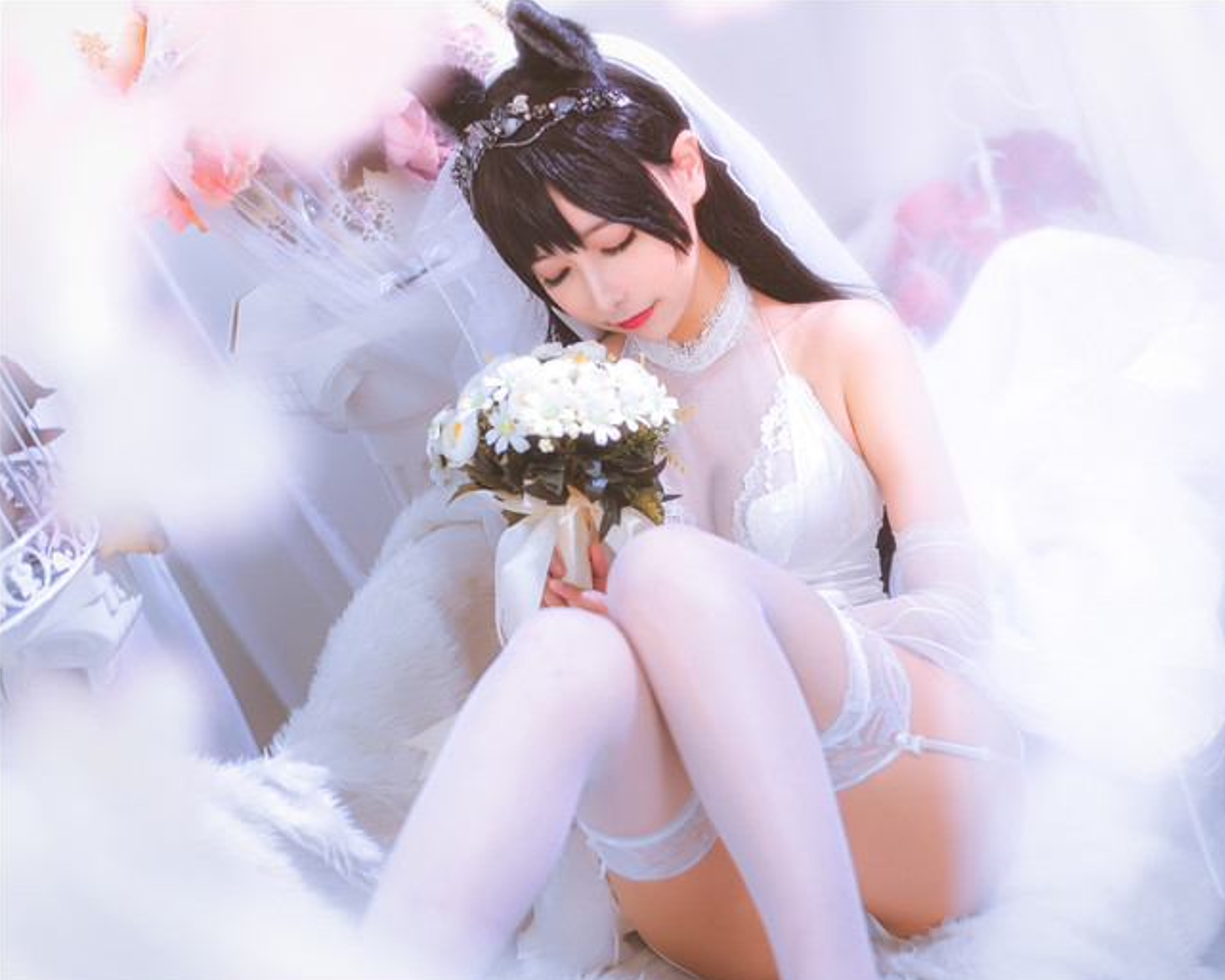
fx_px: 2067
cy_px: 491
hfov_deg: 32.9
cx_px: 741
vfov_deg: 26.7
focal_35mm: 57
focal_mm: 50
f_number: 2
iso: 250
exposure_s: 1/125
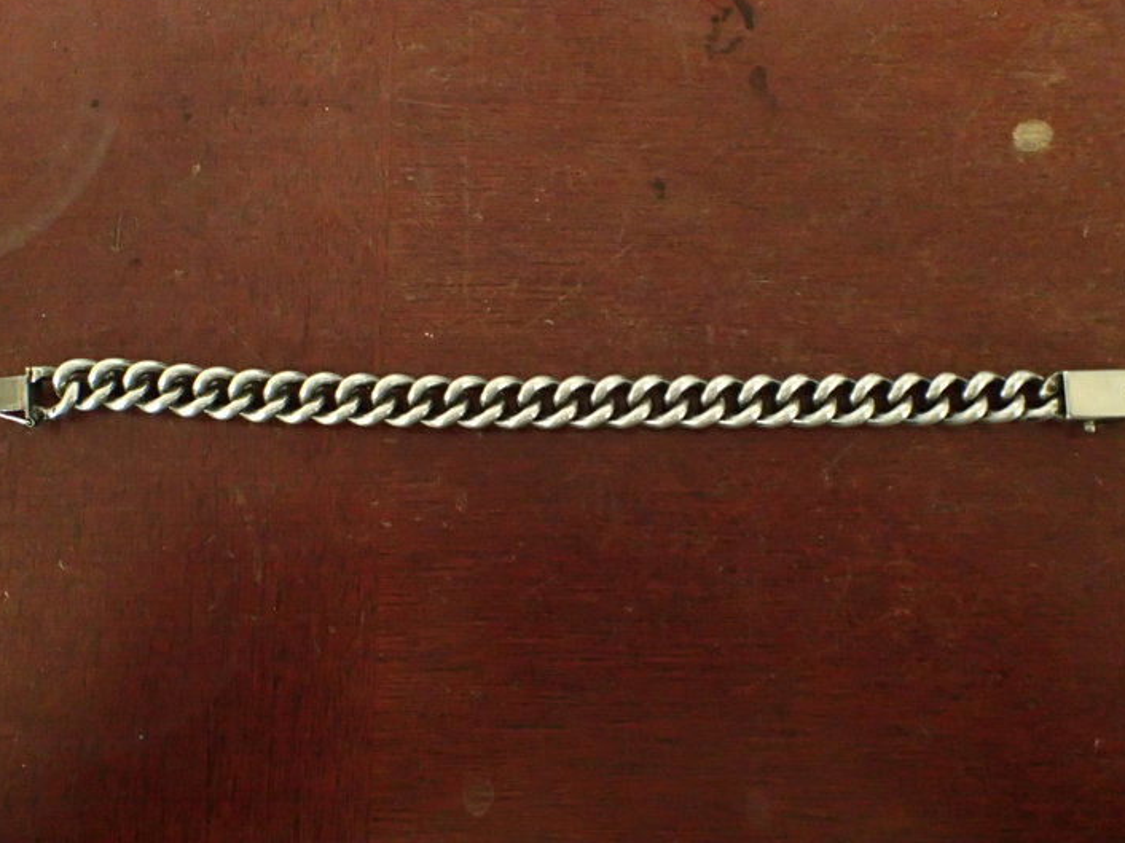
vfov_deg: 41.8
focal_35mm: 34
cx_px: 596
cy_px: 416
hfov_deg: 53.9
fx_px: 1105
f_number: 2.3
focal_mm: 5.5
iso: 1600
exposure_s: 1/20
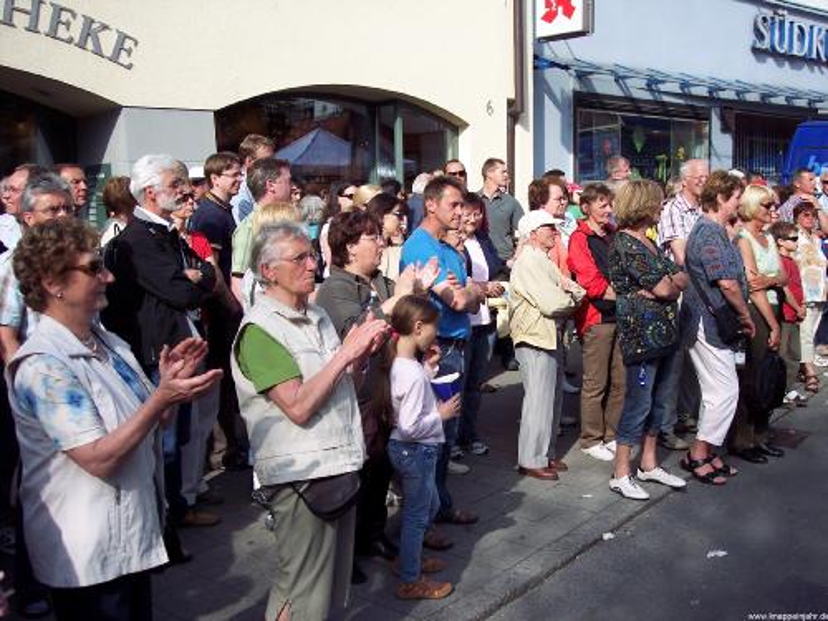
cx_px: 414
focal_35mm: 39
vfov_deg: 36.8
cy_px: 310
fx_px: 933
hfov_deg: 47.9
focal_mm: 8
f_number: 3.4
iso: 100
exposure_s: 1/500
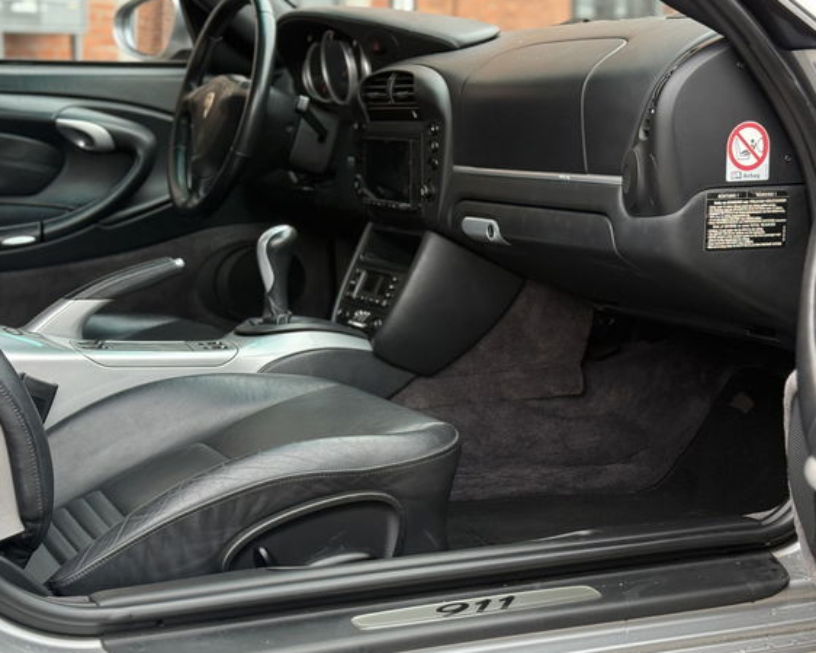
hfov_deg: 29.4
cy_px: 361
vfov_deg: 23.8
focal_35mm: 64
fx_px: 1546
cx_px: 303
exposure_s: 1/121
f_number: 1.78
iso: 80
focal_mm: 6.76
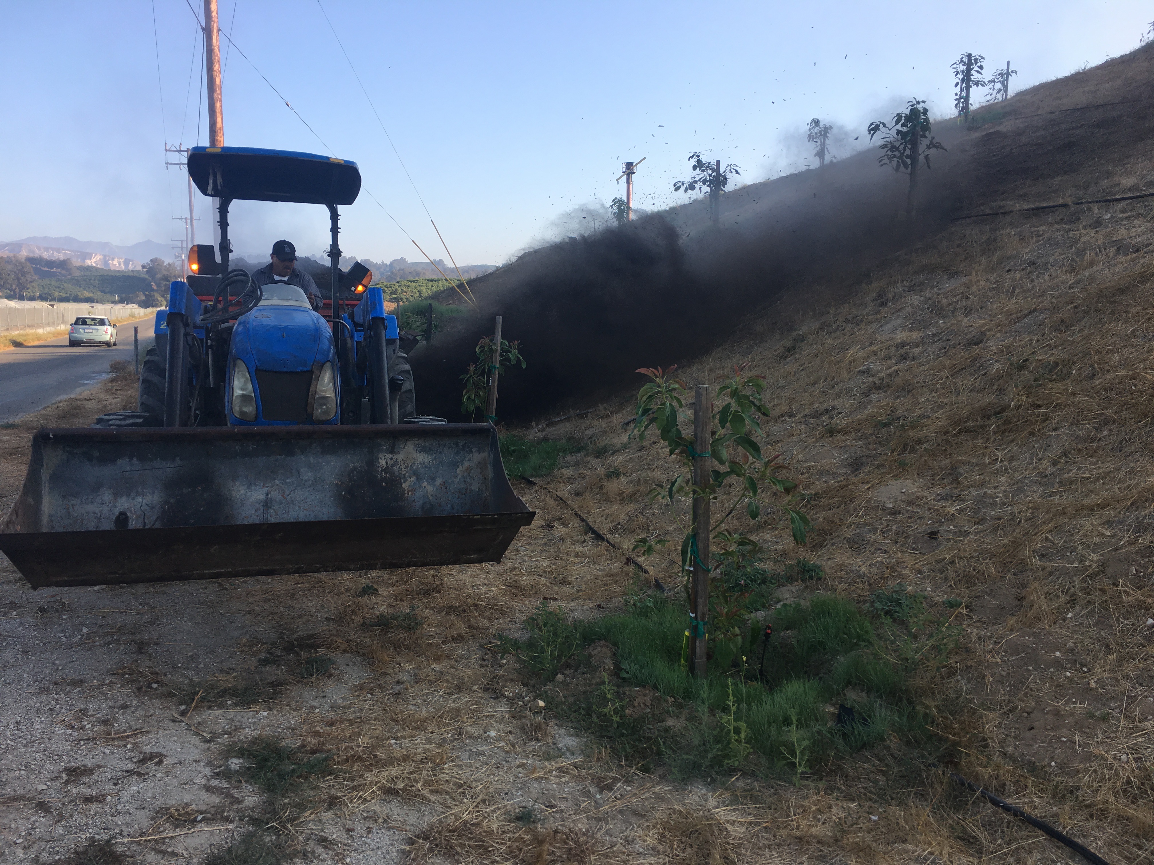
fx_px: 967
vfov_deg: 48.2
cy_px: 432
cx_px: 577
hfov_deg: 61.7
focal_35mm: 29
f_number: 2.2
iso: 25
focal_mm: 4.15
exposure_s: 1/578
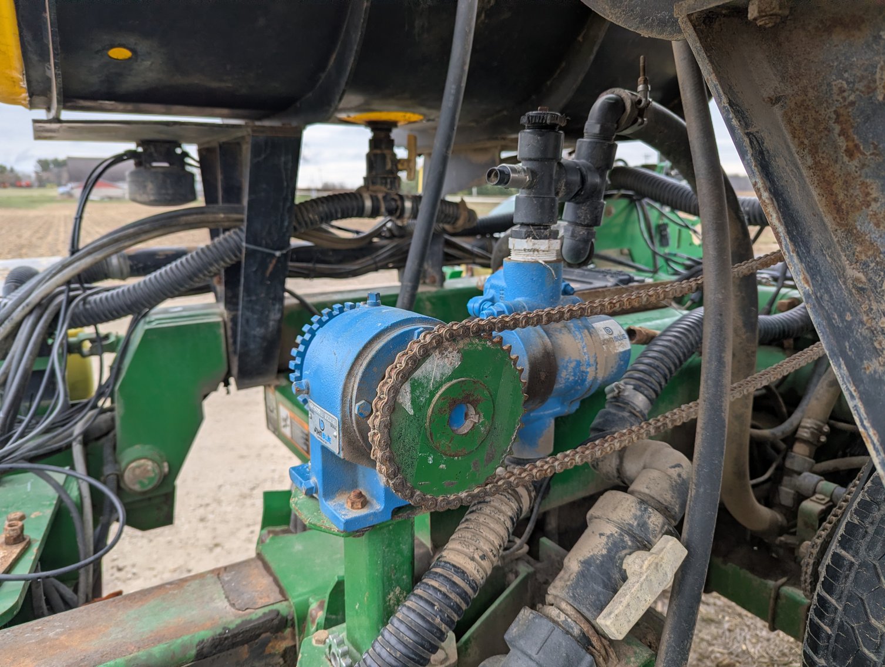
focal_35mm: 24
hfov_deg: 71.5
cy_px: 334
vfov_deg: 56.9
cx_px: 442
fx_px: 615
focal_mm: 6.81
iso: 47
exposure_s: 1/838
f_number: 1.85
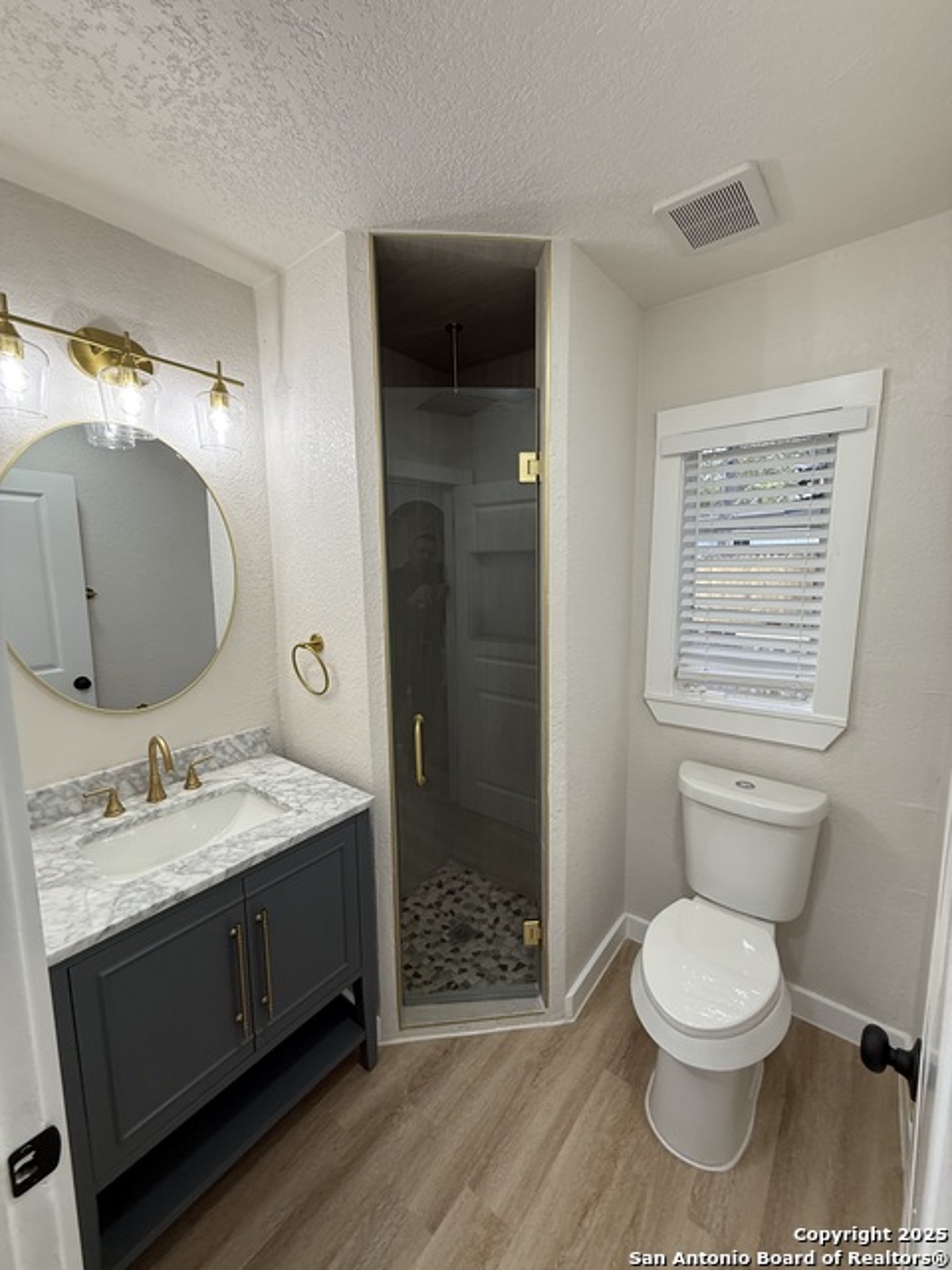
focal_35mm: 14
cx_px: 476
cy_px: 635
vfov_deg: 102.1
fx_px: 513
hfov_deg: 85.7
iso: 125
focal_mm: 2.22
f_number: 2.2
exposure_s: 1/120
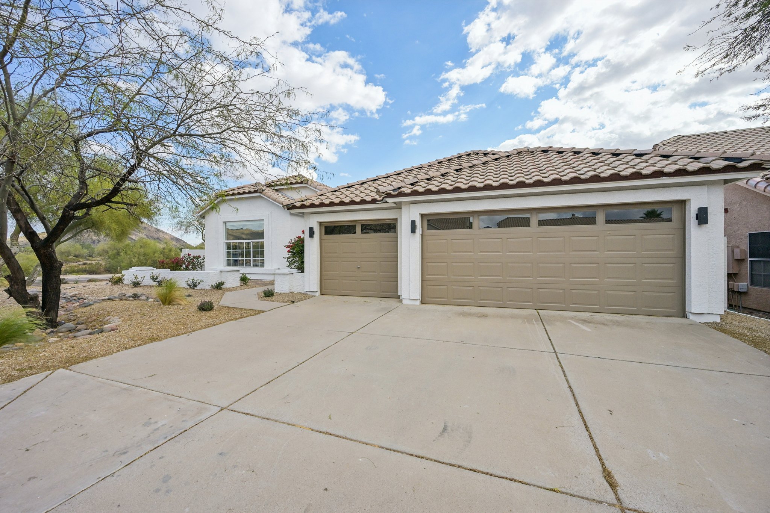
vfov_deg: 81.2
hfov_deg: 104.3
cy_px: 256
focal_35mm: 14
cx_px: 385
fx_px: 299
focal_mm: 14
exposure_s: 1/1000
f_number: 8
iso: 500
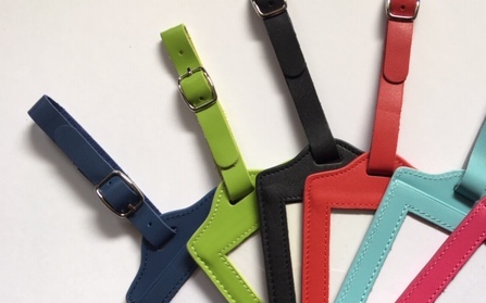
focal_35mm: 44
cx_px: 346
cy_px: 219
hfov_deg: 44.2
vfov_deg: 28.8
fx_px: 583
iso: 32
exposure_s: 1/60
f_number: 2.2
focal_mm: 4.15
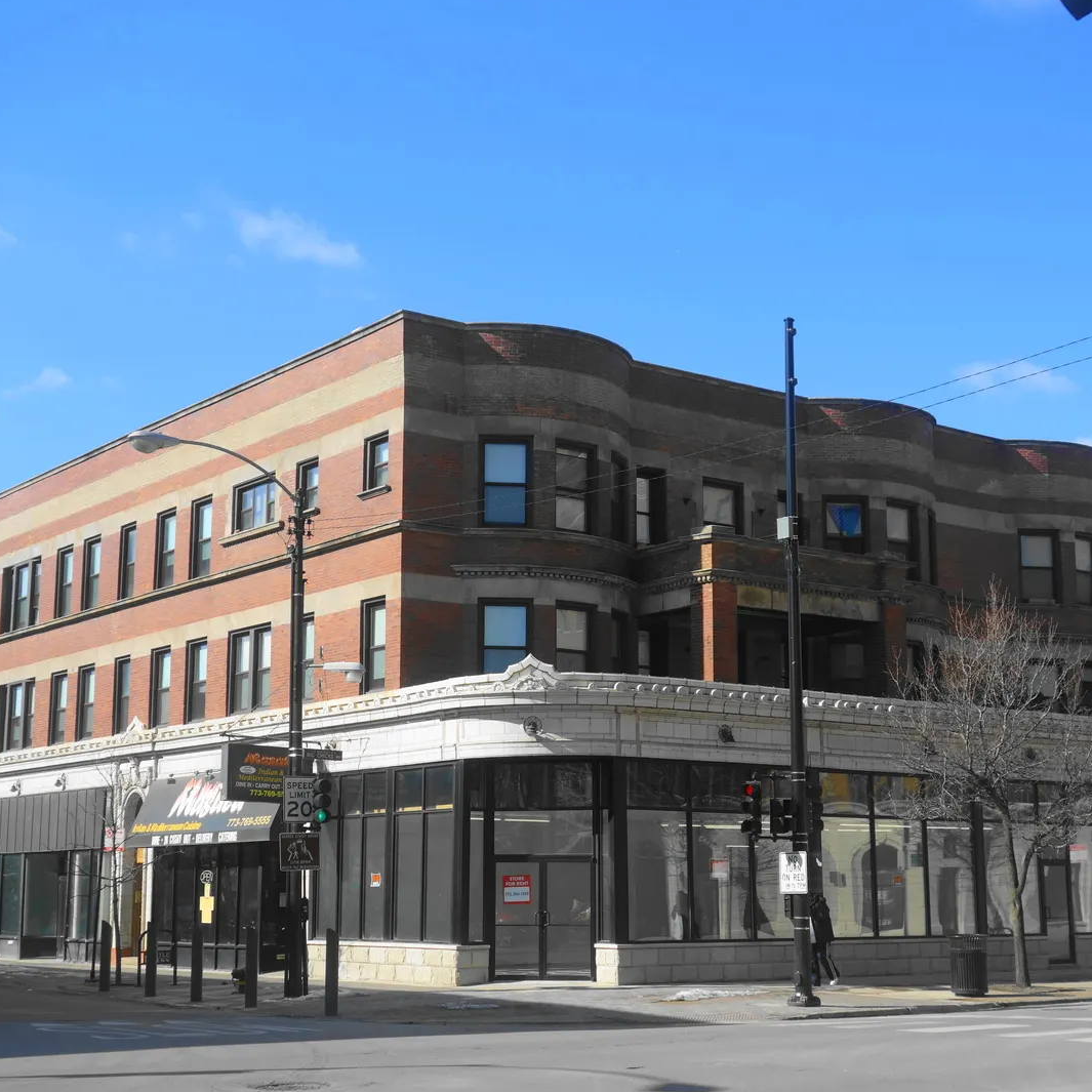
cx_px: 579
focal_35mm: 53
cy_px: 548
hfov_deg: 32.2
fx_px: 1892
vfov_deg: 32.2
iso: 125
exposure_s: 1/800
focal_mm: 15.28
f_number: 4.5
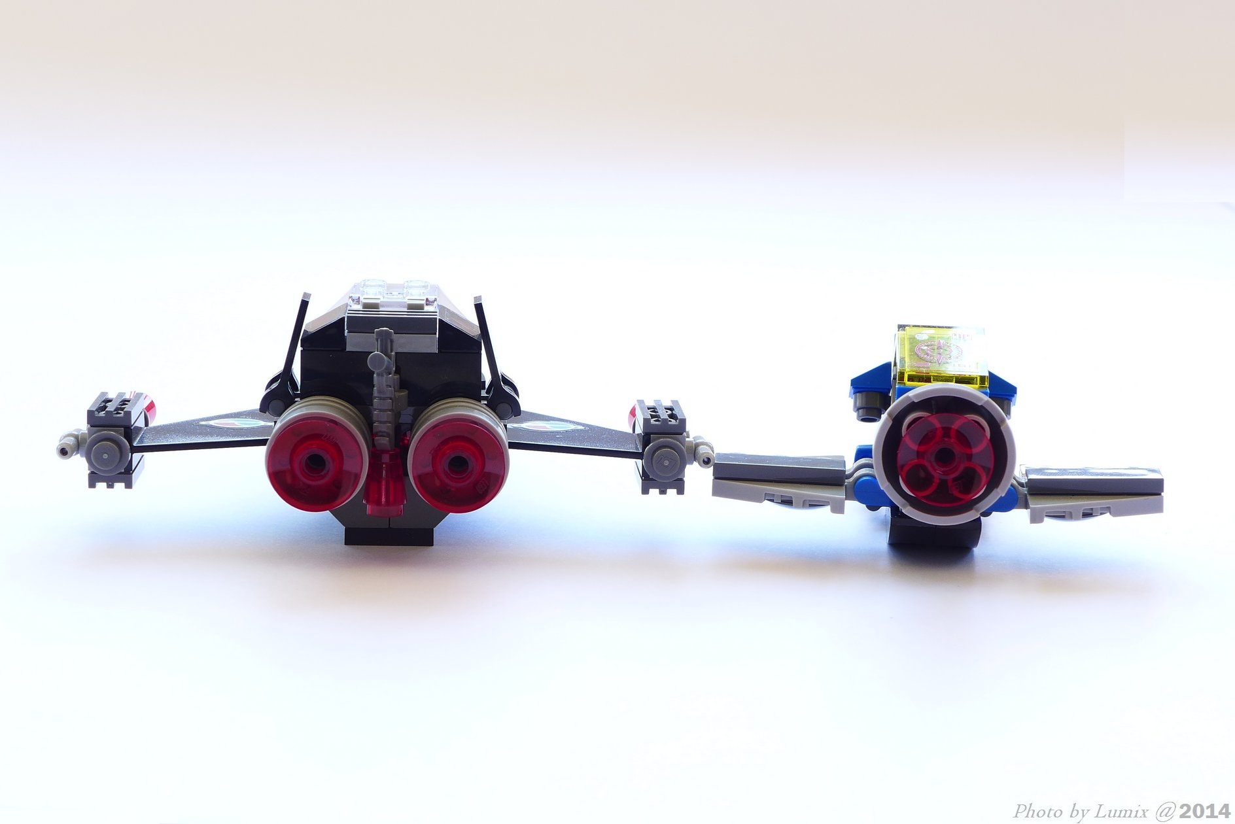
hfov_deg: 28.8
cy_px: 412
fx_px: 2402
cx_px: 618
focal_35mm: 70
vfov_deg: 19.5
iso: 80
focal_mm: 13.7
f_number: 4.5
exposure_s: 1/15
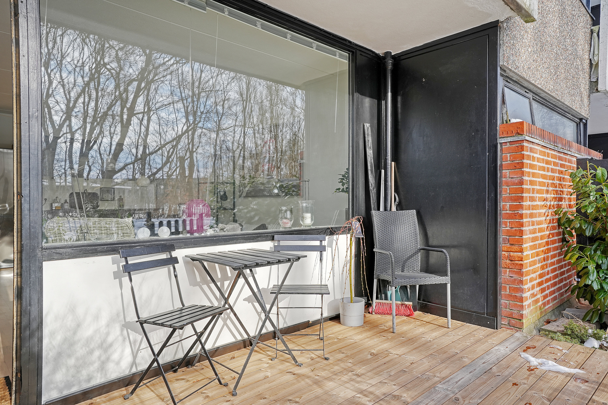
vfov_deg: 55.1
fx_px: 388
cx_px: 304
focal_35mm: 23
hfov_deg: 76.1
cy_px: 202
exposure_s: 1/40
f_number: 8
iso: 400
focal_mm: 23
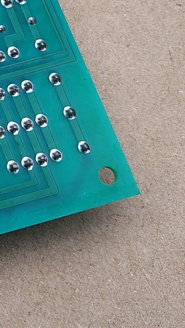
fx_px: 986
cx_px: -355
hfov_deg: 8.9
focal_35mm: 113
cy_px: -21
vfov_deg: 18.3
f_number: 1.8
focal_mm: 5.56
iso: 100
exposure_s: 1/592
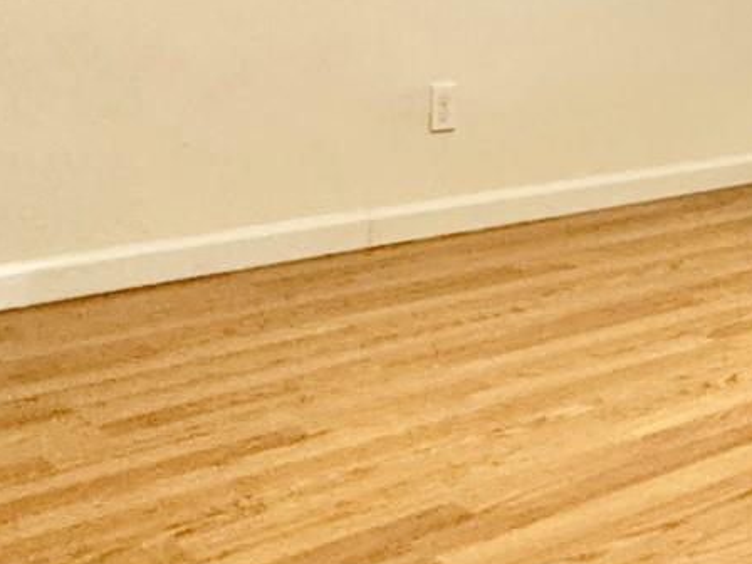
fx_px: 1390
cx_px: 828
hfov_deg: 27.7
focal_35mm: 64
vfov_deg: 21.7
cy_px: -63
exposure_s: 1/60
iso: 640
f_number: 2.2
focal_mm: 2.22
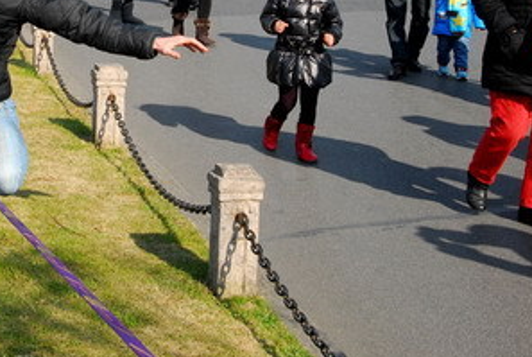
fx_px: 1317
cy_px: 53
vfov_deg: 15.3
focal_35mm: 89
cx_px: 150
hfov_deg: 22.7
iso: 320
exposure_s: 1/320
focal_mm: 32
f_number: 9
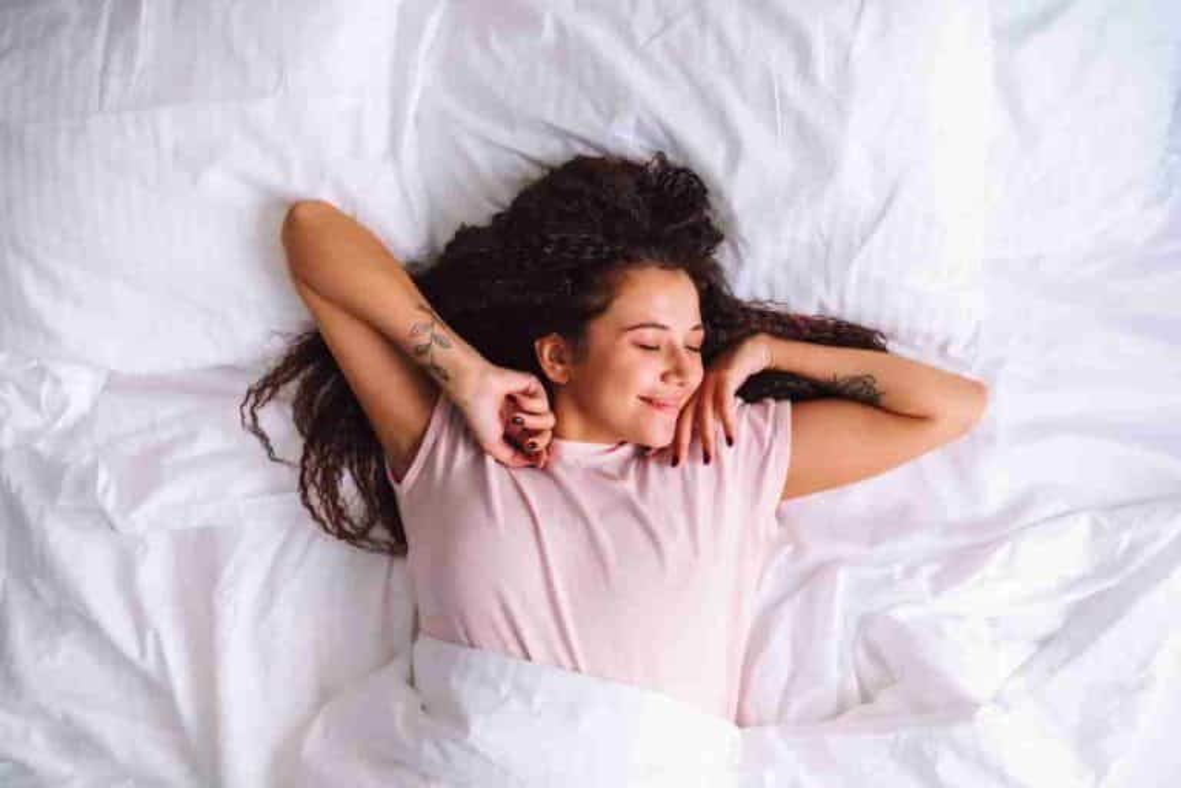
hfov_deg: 54.4
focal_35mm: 35
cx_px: 590
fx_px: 1148
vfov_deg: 37.9
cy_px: 394
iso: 800
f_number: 1.8
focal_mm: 35
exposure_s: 1/200
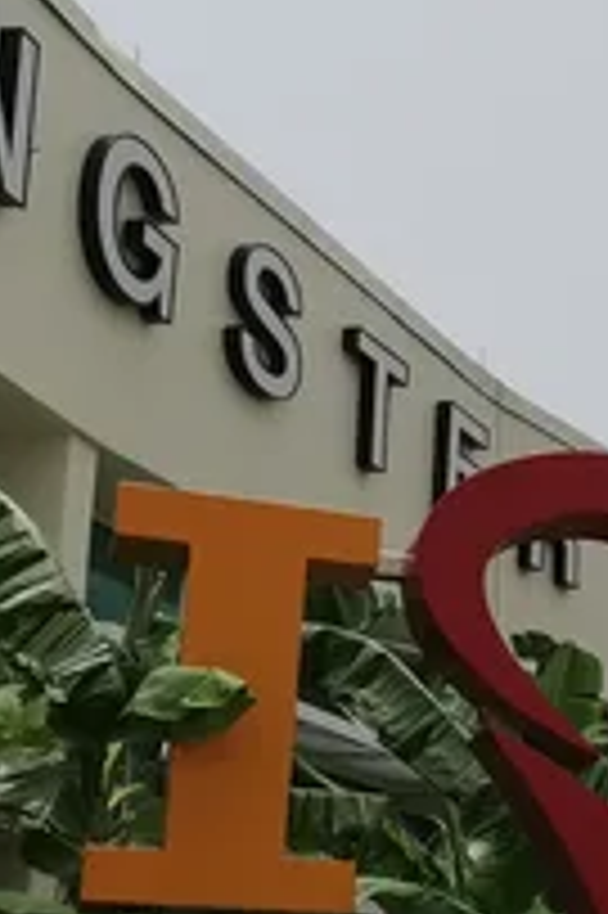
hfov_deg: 14.0
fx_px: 2106
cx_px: 1198
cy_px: 783
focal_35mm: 83
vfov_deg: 24.0
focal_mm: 5.56
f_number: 1.6
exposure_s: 1/5952
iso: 50
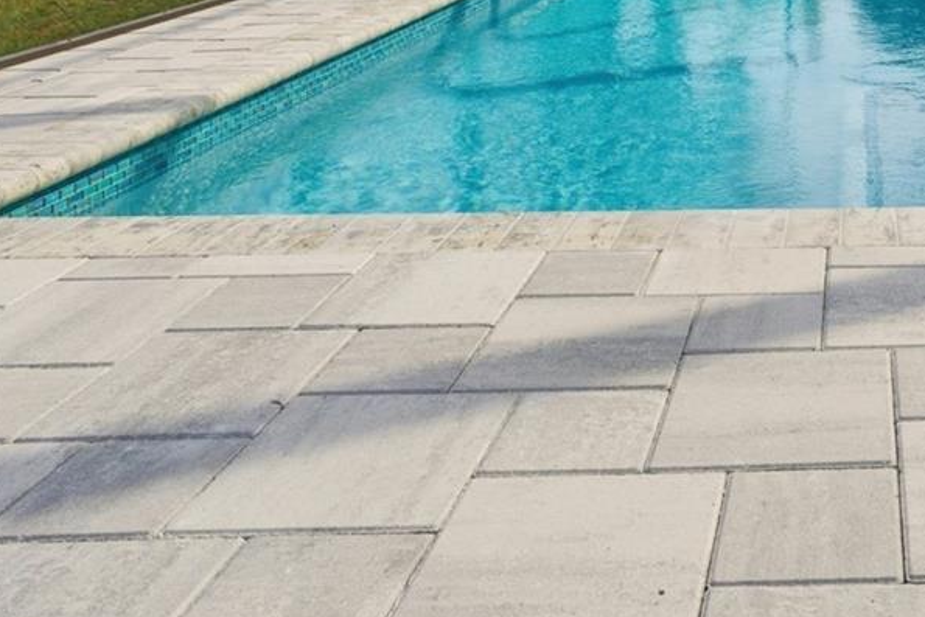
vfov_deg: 26.6
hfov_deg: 40.7
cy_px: -179
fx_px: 1105
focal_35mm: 43
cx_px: 886
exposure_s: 1/4000
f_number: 9
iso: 400
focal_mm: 16
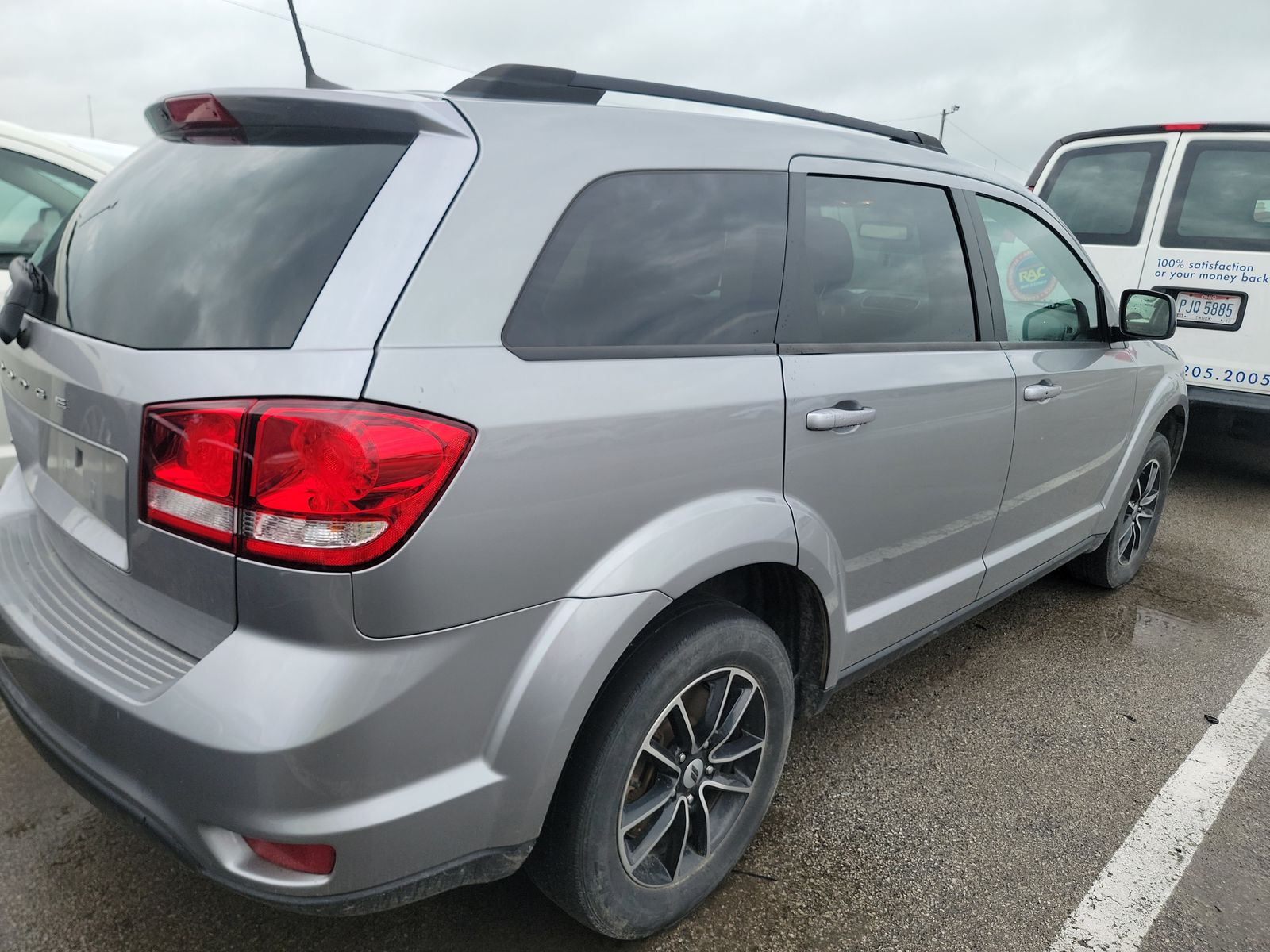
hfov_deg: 71.6
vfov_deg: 56.8
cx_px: 635
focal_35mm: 24
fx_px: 881
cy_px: 476
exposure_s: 1/137
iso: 50
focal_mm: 6.7
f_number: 1.8
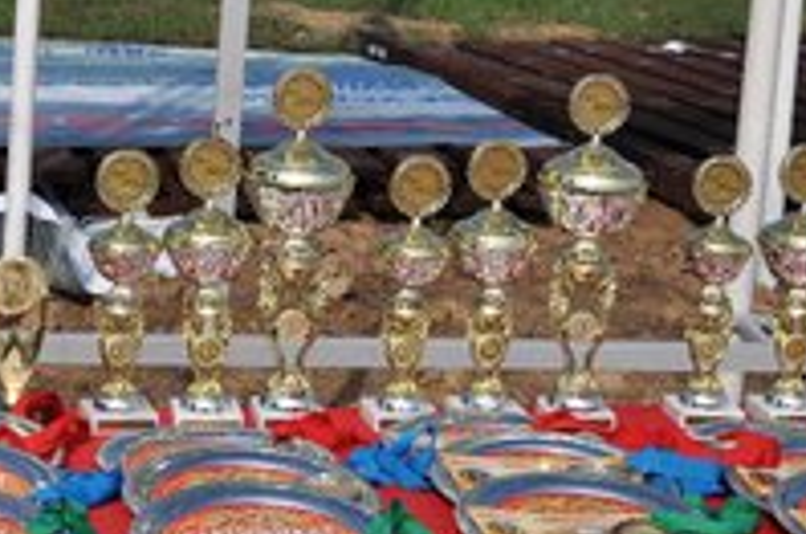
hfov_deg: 18.7
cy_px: 110
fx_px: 2435
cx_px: 193
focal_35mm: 109
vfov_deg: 12.4
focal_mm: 24
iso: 200
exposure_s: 1/4000
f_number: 5
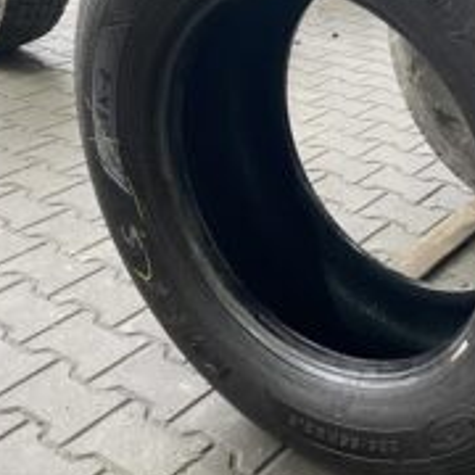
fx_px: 854
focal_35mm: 55
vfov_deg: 31.0
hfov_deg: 30.5
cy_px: 199
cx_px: 364
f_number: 1.8
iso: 200
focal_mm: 4.25
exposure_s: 1/50
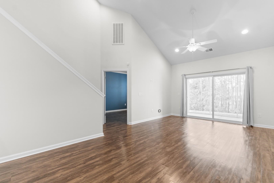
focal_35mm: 15
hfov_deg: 100.4
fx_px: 114
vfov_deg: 77.3
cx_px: 137
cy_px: 92
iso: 100
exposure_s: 1/2
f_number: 4.5
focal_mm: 10
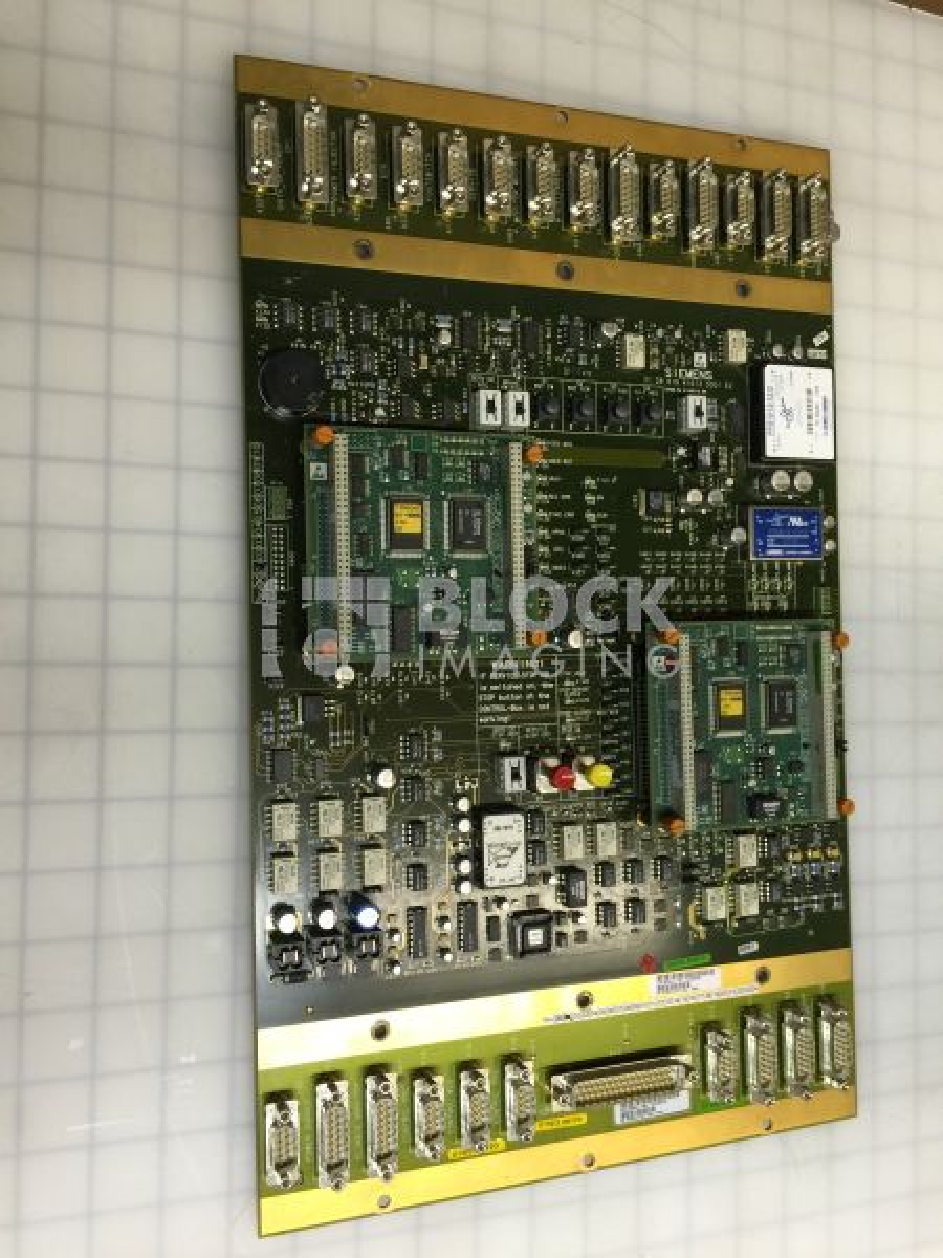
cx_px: 472
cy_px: 629
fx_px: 1053
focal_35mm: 29
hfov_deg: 48.2
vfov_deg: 61.7
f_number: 2.2
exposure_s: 1/15
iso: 50
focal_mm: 4.15
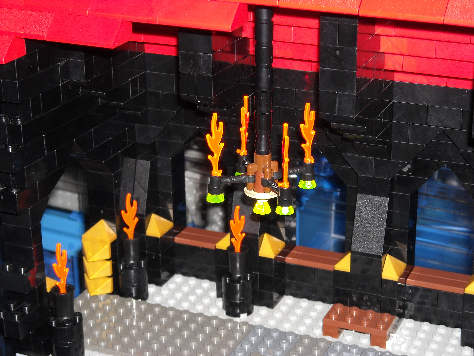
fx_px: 1150
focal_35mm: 84
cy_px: 178
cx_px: 237
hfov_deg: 23.3
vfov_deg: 17.6
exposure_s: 1/125
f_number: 4.1
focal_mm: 13.73
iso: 100
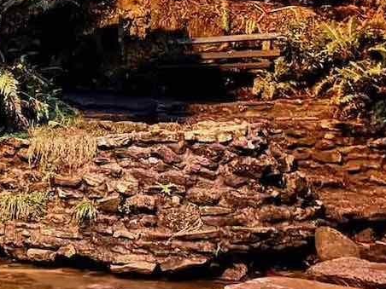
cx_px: -47
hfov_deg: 25.9
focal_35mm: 69
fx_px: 769
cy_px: 98
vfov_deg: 21.2
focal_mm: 5.7
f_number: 1.5
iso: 1000
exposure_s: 1/5
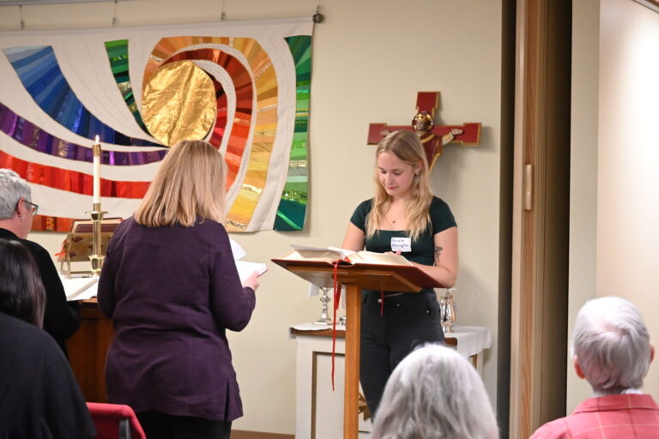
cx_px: 330
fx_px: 1373
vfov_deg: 18.2
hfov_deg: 27.0
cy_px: 220
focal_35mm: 75
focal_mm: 50
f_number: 4.5
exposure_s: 1/100
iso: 3200
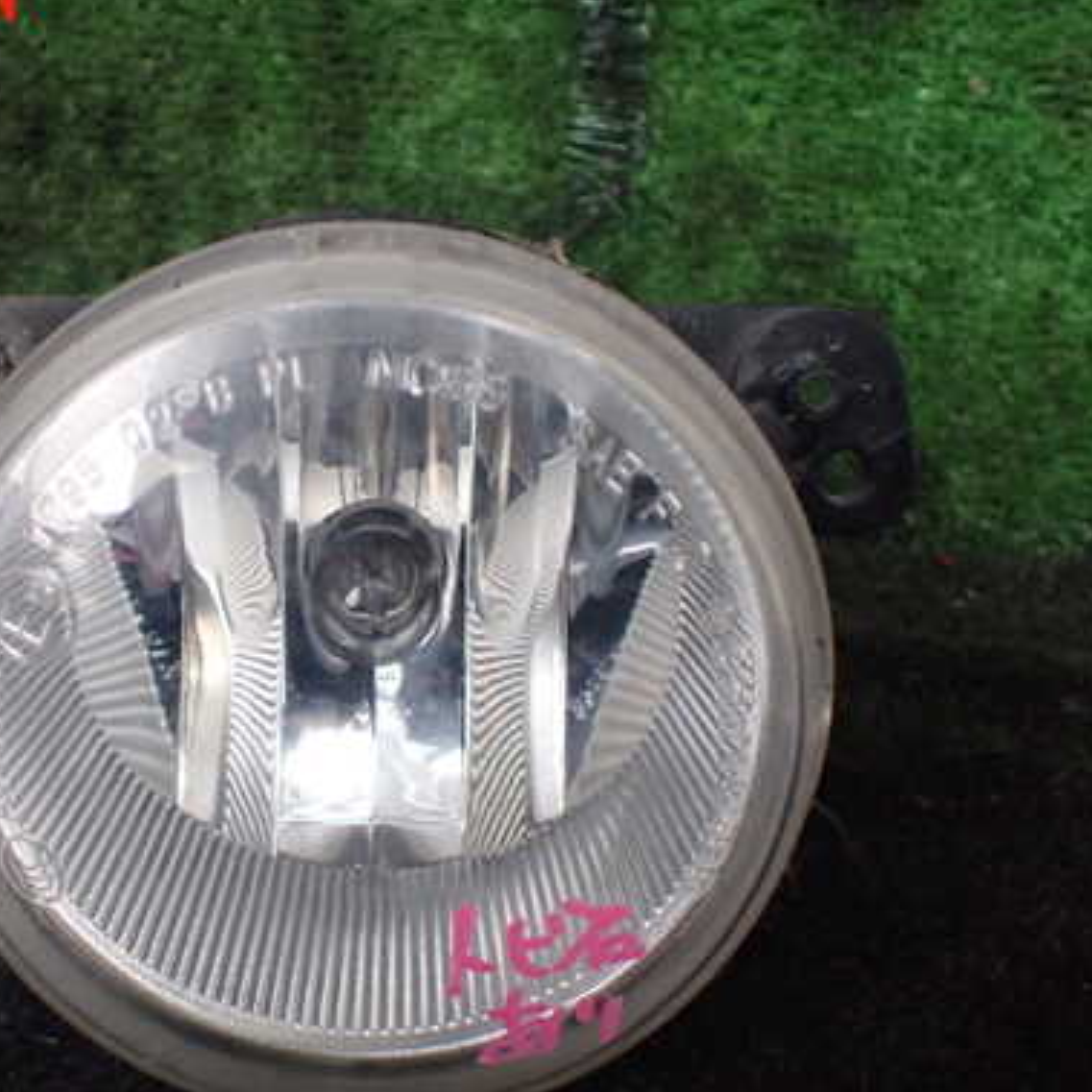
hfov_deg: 39.5
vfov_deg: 40.0
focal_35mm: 42
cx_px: 357
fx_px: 1499
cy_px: 614
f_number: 2.3
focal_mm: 5.4
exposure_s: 1/125
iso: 640
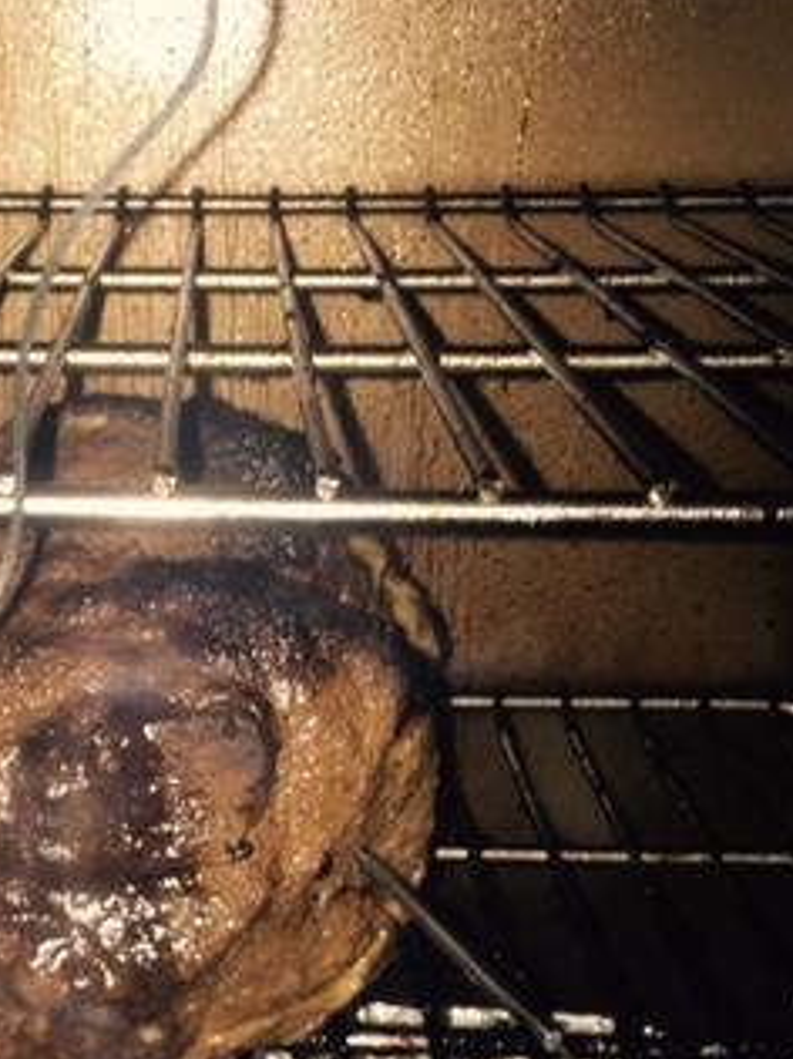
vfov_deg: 31.7
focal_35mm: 59
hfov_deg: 24.0
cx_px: 54
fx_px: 1803
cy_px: 877
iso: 40
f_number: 2.2
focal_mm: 4.15
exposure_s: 1/16
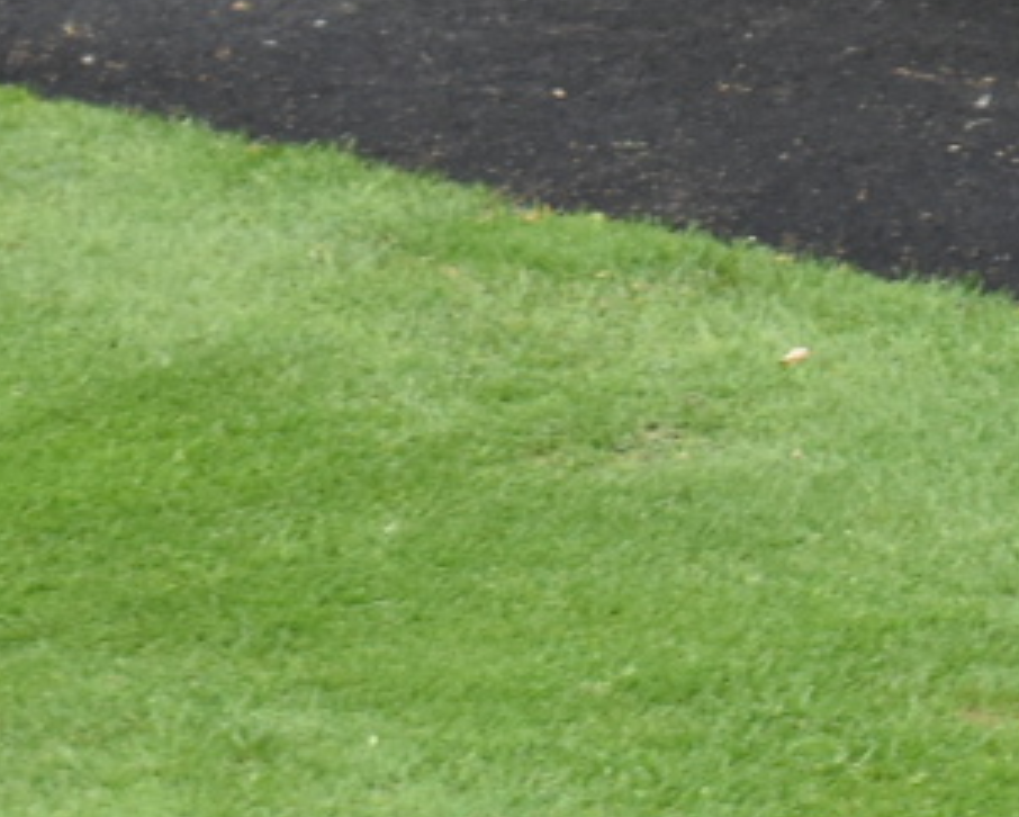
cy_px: -932
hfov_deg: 6.6
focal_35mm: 287
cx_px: 1788
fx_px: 8661
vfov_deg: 5.3
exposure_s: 1/160
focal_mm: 38
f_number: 6.3
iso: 400
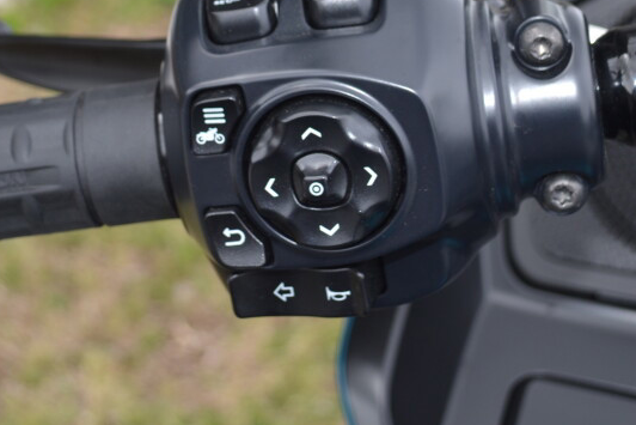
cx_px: 285
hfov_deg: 20.8
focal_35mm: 98
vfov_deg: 13.7
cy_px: -37
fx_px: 1734
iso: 100
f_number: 4.5
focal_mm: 29
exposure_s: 1/160
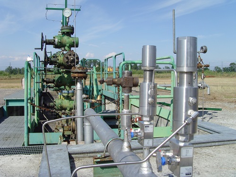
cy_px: 88
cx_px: 118
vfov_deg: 36.8
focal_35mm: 39
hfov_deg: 47.9
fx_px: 266
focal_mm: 6.6
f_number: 6.3
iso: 80
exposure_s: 1/350
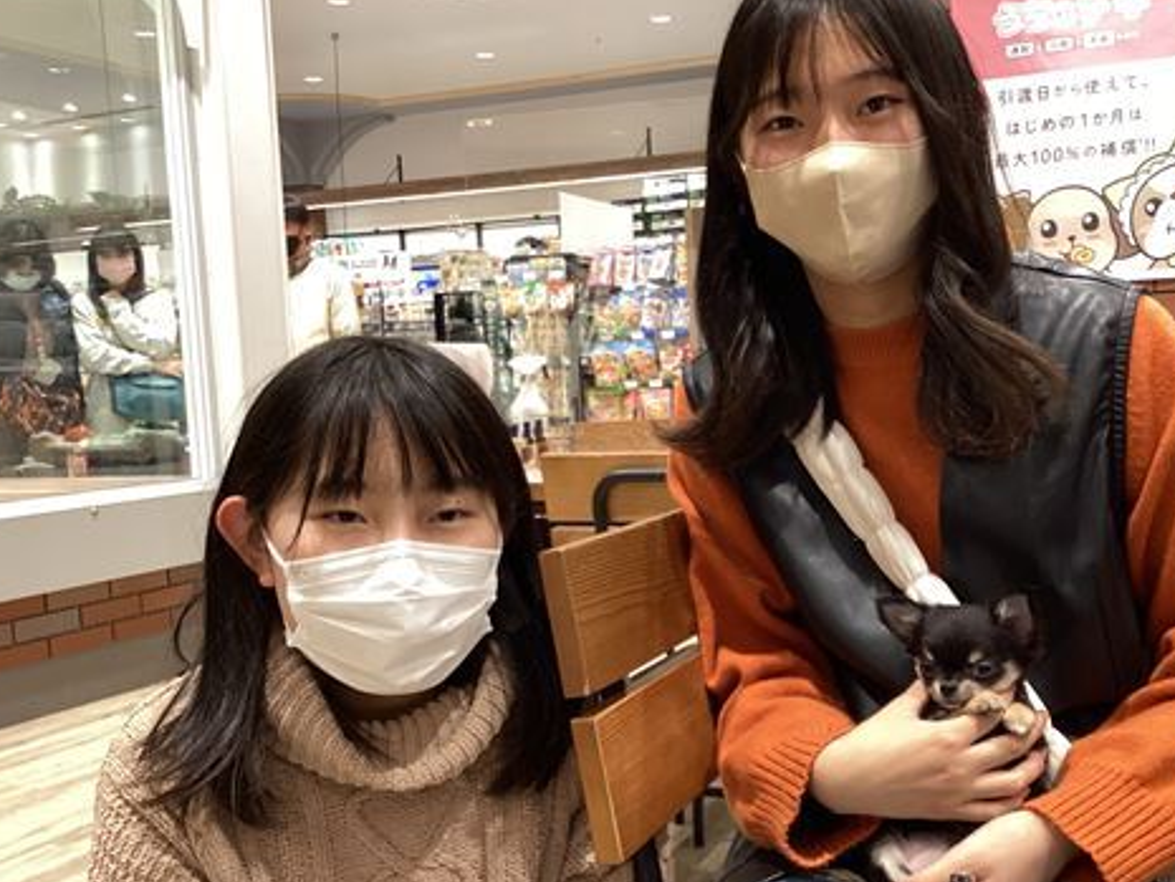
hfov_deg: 46.5
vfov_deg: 35.9
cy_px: 500
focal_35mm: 40
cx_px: 718
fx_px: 1358
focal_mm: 3.3
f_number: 2.4
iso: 160
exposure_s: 1/60
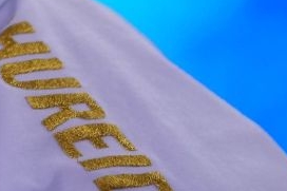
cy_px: -237
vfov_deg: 1.4
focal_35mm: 1007
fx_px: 8023
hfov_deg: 2.0
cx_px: -208
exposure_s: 1/1000
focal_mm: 152
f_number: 2.8
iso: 1600
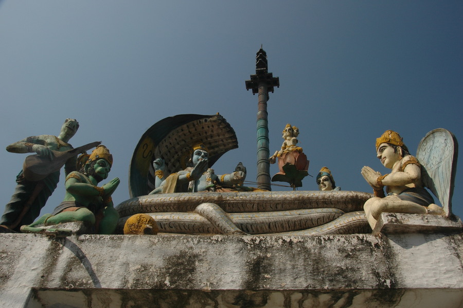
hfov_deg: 57.3
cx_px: 232
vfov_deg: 39.9
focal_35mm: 33
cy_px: 154
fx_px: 424
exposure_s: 1/80
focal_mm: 22
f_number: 14
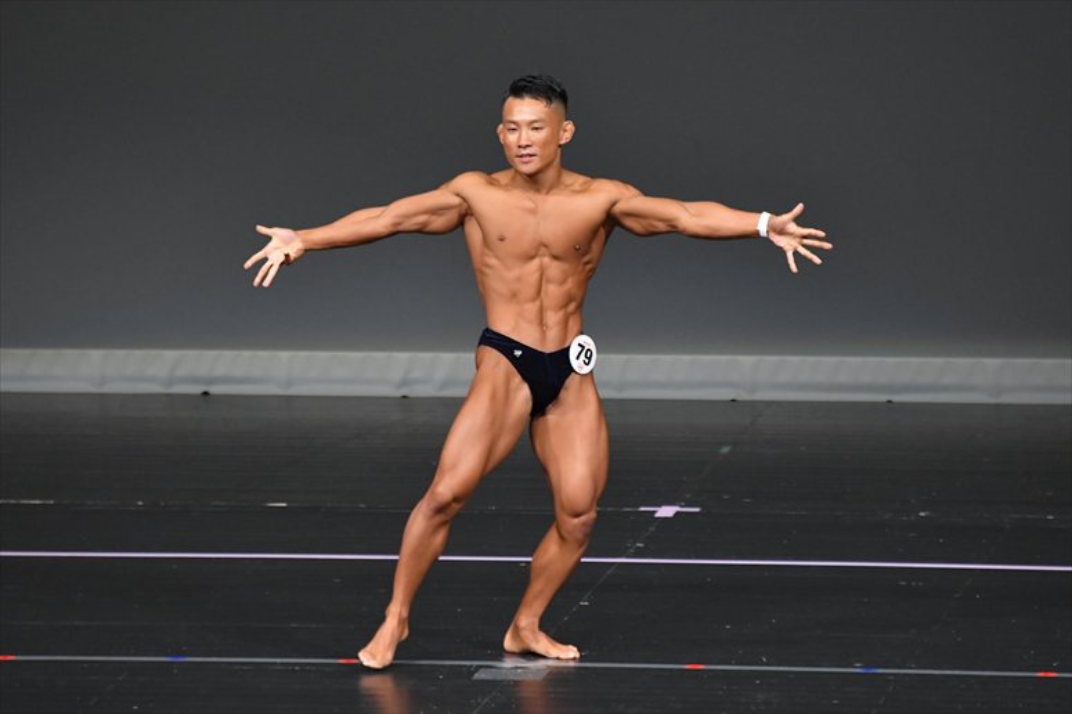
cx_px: 536
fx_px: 13394
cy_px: 357
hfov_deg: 4.6
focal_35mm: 450
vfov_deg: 3.1
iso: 4000
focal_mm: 300
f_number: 5.6
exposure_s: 1/400
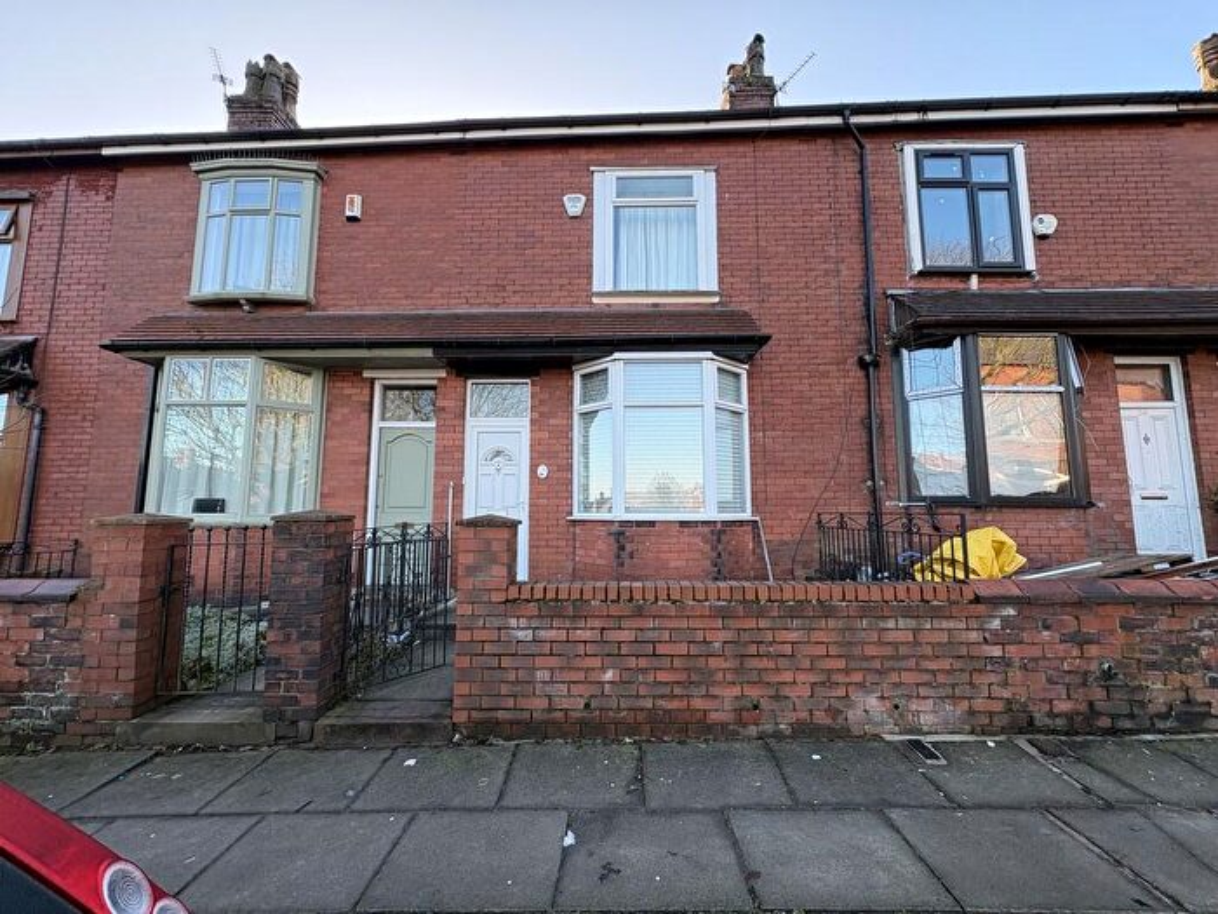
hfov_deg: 102.1
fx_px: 493
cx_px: 609
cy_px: 457
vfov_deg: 85.7
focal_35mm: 14
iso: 40
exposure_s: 1/175
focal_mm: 2.22
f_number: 2.2
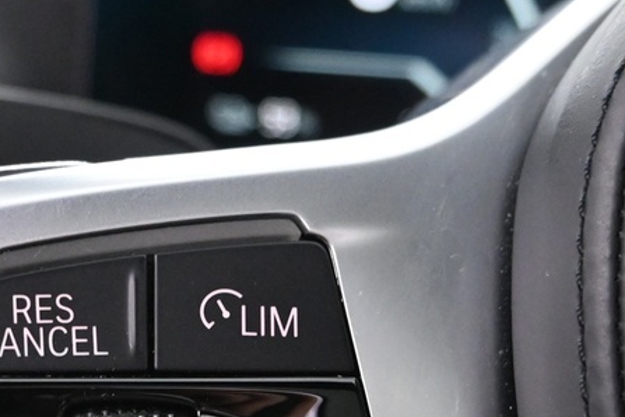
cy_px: 407
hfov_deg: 23.3
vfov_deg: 15.4
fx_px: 1510
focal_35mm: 87
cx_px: 247
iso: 2500
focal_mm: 16
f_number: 3.5
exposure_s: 1/20
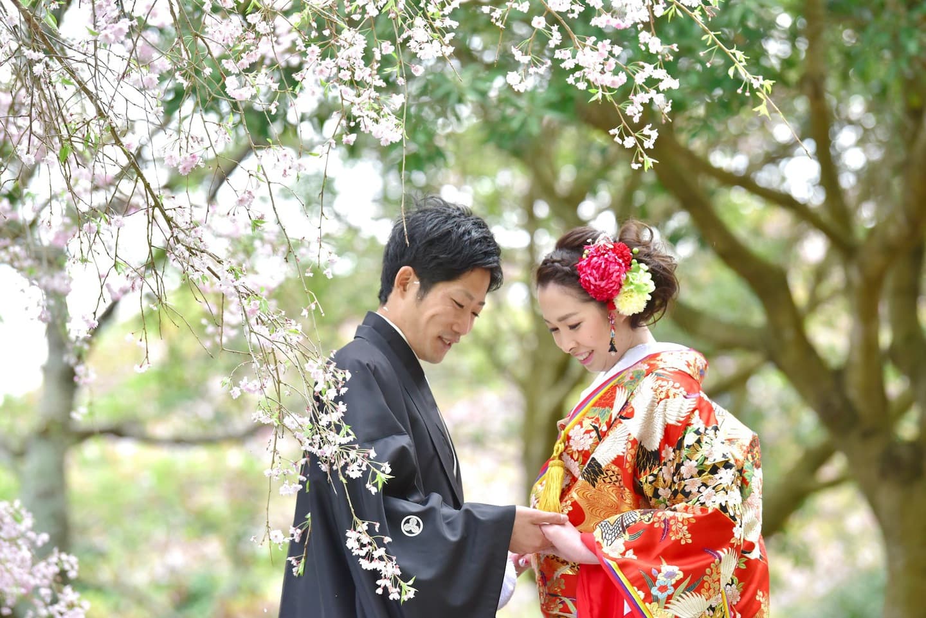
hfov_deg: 12.8
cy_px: 309
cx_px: 463
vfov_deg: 8.6
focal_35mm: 160
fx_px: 4117
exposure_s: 1/1000
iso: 2000
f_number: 4
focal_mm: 160
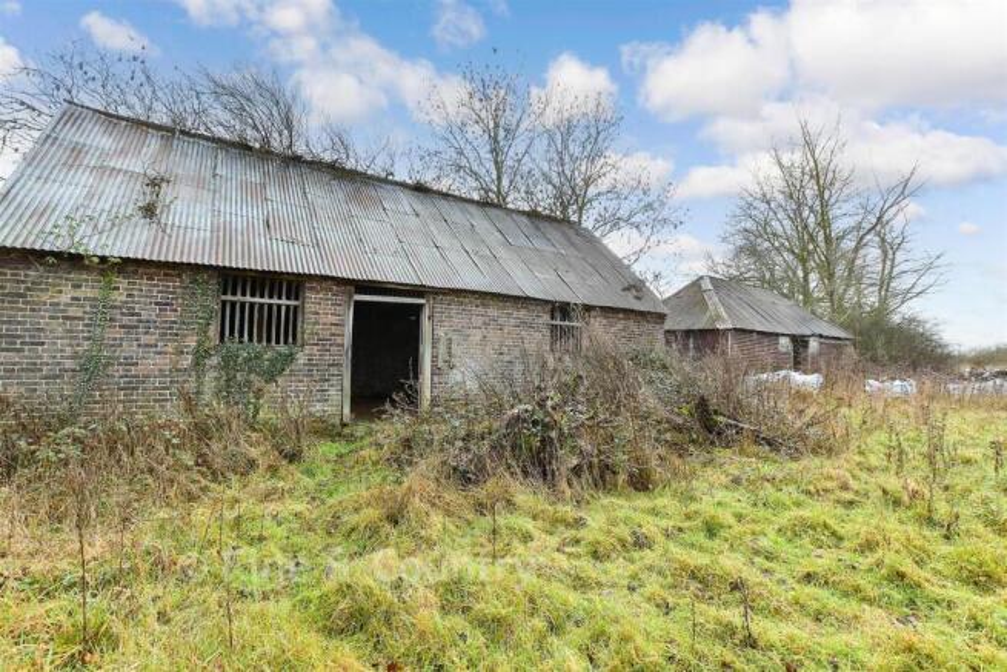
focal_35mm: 25
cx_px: 504
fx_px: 699
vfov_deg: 51.3
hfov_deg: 71.5
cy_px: 336
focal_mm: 17
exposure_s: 1/100
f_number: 8
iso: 160
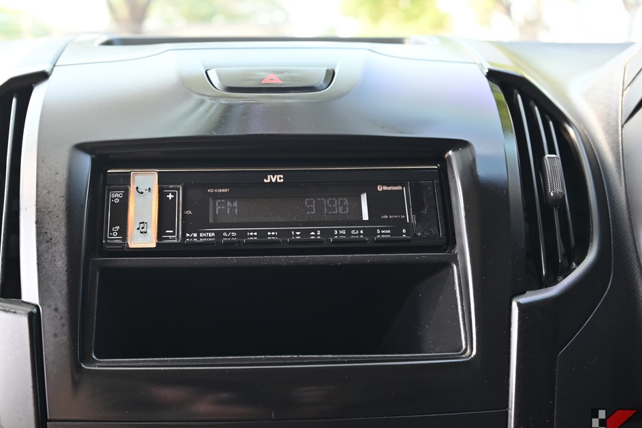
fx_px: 749
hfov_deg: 46.3
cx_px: 288
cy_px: 232
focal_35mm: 42
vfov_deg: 31.9
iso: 250
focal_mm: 36
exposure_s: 1/30
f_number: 6.3
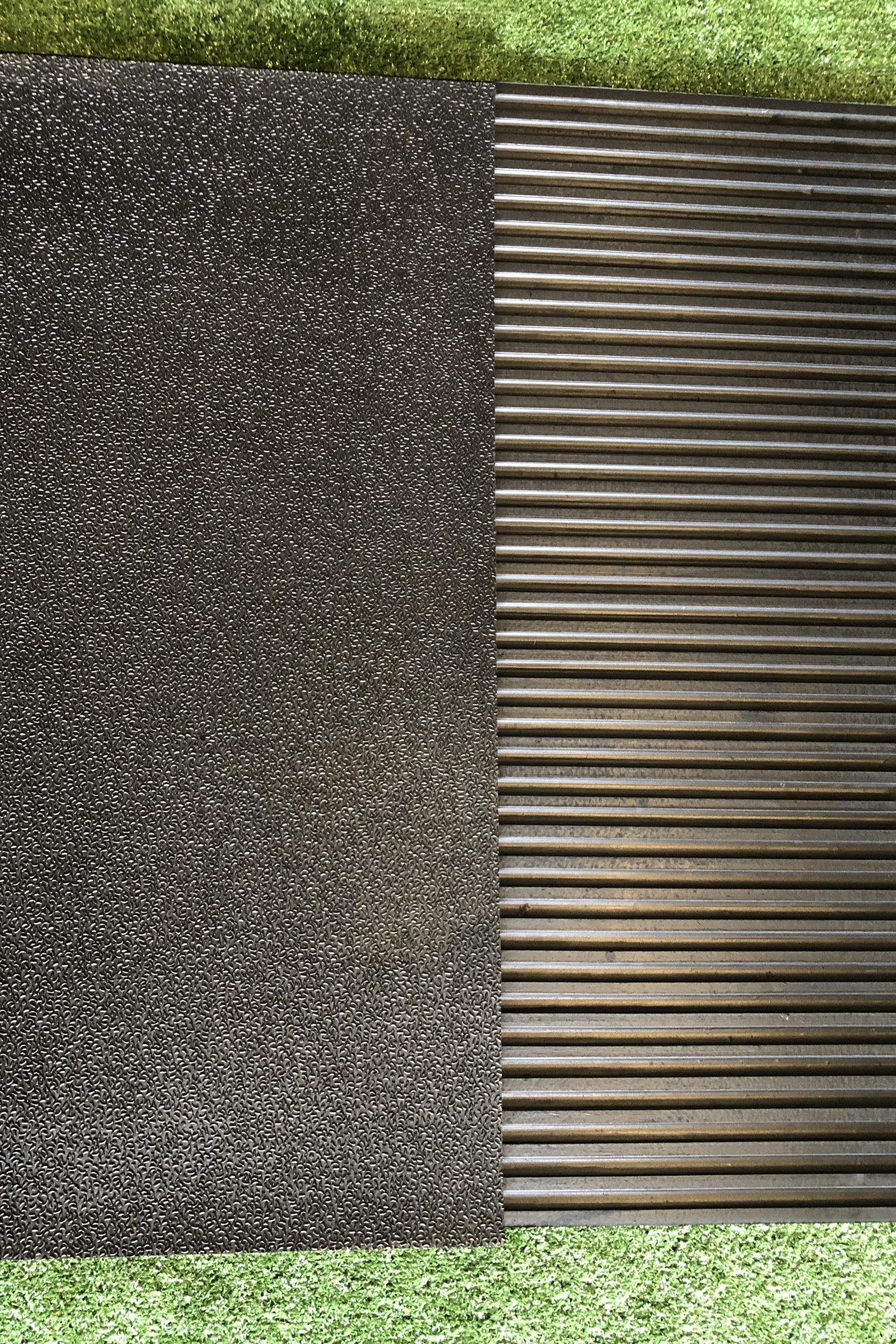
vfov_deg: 61.9
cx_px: 459
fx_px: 1120
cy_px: 673
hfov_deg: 43.6
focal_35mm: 30
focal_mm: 4
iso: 100
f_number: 1.8
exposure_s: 1/12
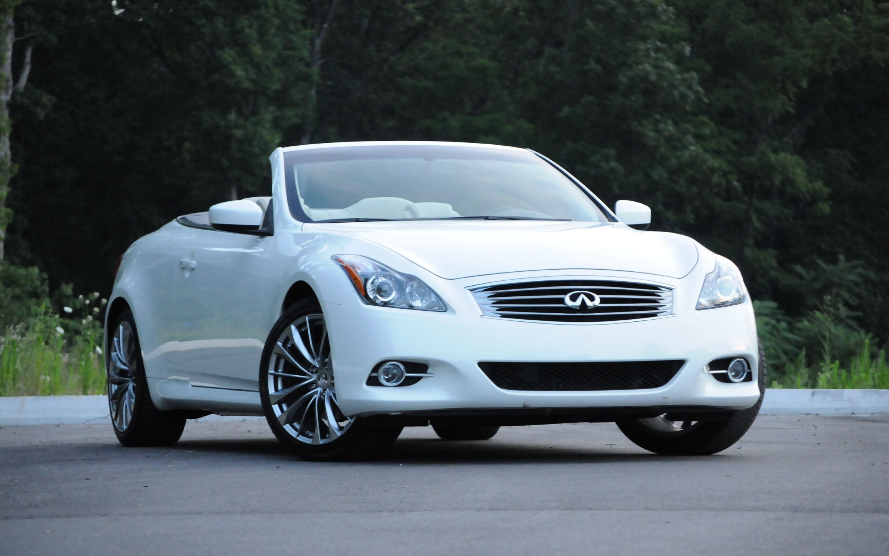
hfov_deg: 14.8
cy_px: 266
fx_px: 3416
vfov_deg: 9.3
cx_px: 443
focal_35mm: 141
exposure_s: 1/125
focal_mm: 92
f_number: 5
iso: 2000
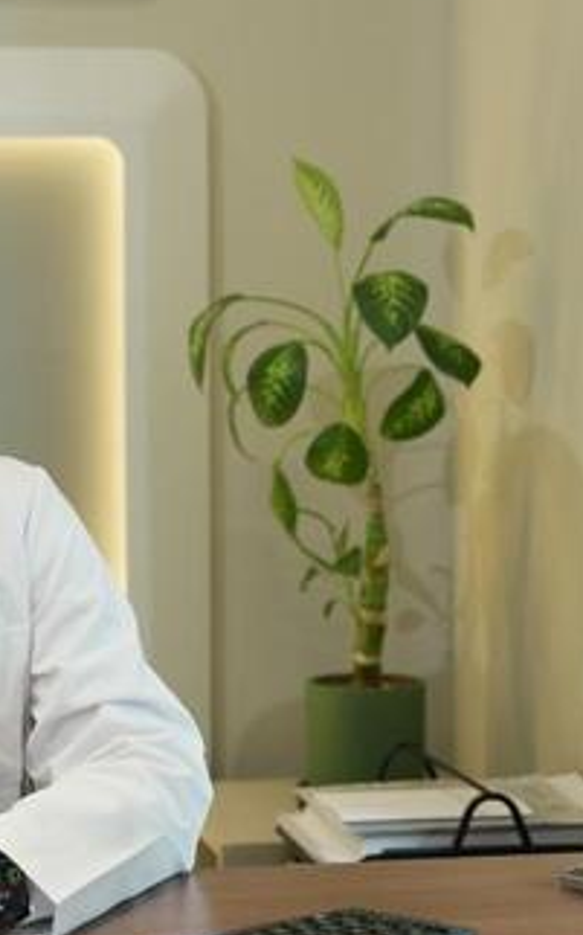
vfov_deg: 28.6
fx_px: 1832
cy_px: 502
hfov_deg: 17.5
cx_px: -44
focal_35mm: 72
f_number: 2.8
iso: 500
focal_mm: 37
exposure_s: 1/100
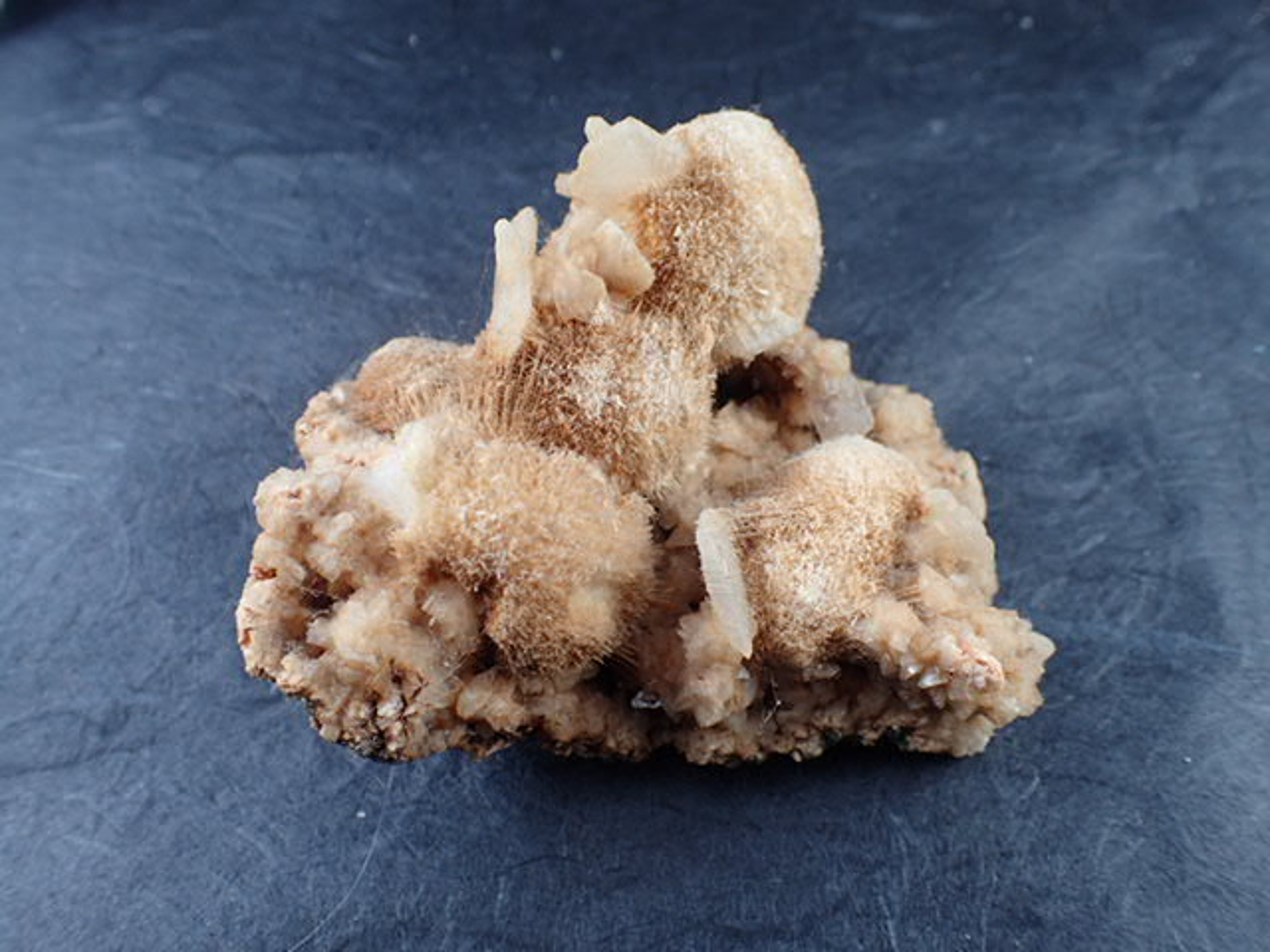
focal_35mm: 30
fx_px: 1101
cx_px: 635
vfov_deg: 46.8
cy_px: 476
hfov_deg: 60.0
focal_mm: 5.5
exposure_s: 1/160
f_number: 2.3
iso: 100
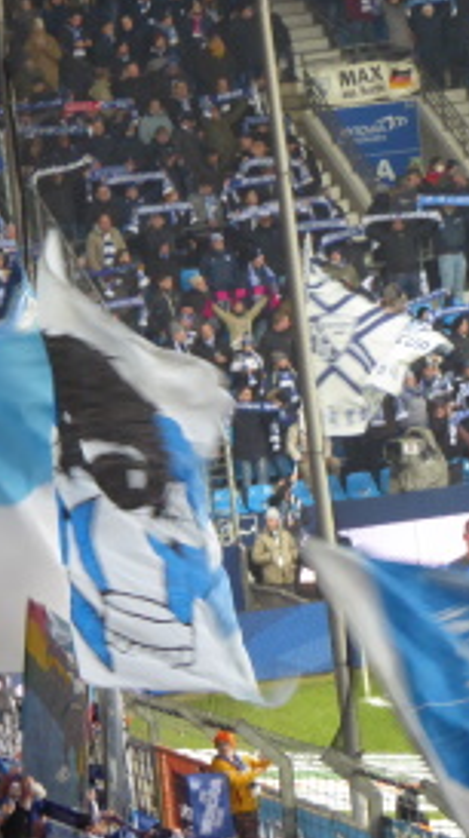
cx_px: 147
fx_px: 6385
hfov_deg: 4.2
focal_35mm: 288
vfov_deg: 7.5
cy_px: 405
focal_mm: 28.7
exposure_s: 1/25
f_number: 5.5
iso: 400
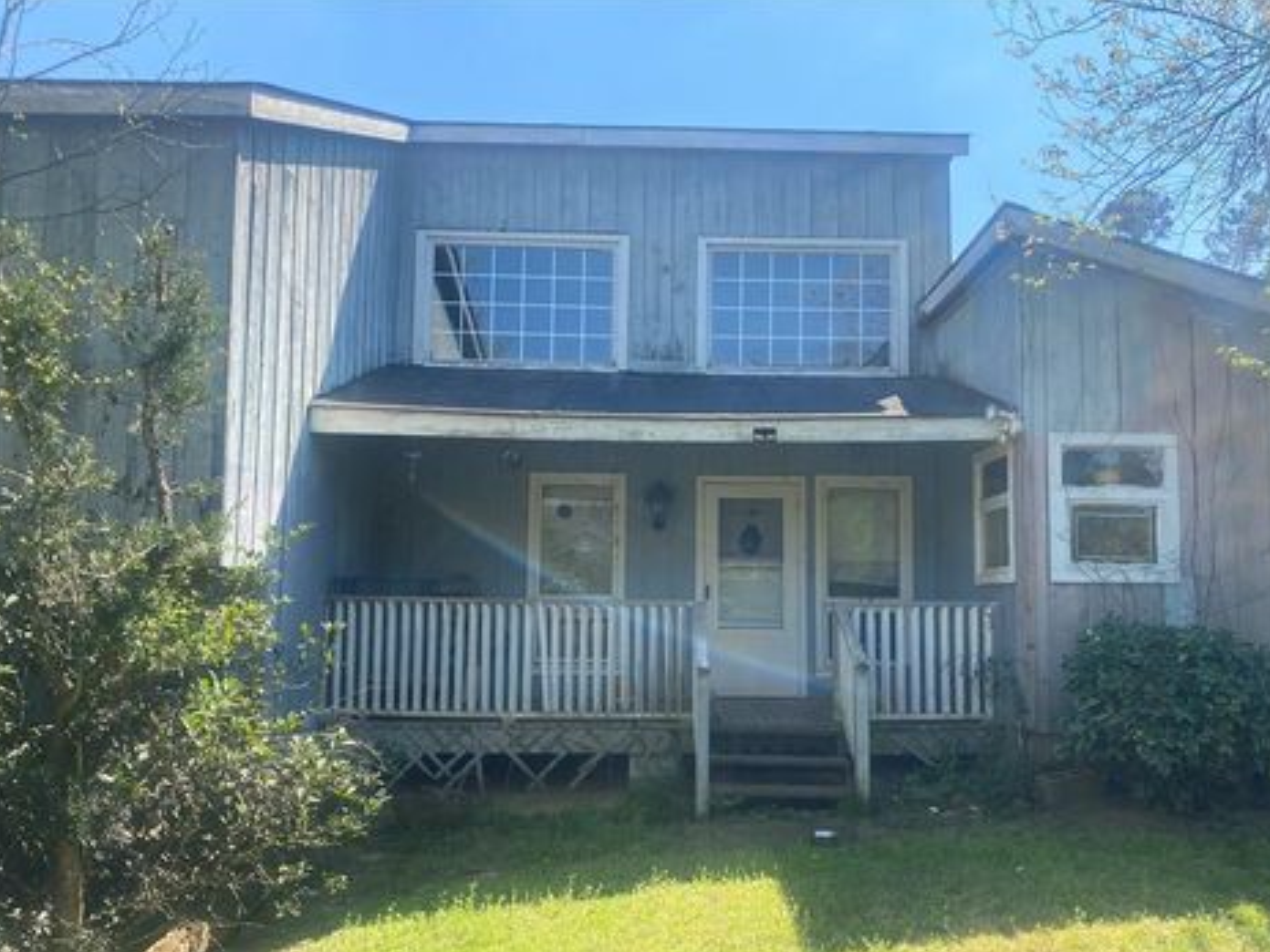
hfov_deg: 63.4
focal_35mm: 28
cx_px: 668
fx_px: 1027
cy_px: 507
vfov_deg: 49.7
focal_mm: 4.25
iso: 32
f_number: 1.8
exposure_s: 1/1093
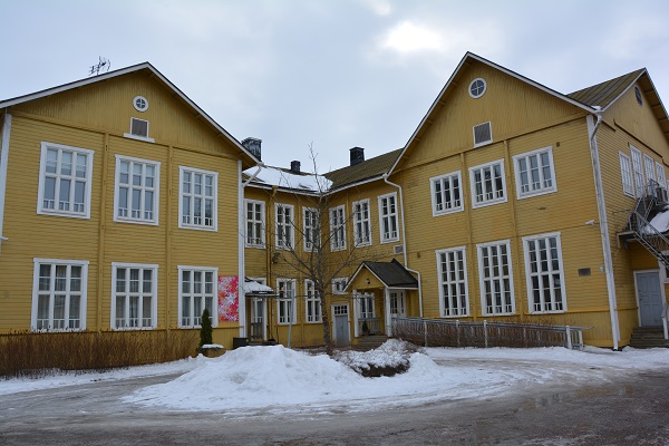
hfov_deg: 67.4
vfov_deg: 47.9
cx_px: 334
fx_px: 502
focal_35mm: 27
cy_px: 223
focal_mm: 18
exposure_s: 1/250
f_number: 8
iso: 100
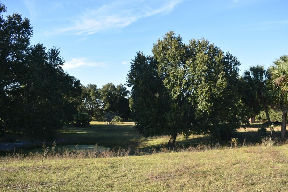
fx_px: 240
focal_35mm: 30
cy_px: 105
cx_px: 151
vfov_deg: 43.5
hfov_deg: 61.9
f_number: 5.6
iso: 100
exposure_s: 1/200
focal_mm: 18
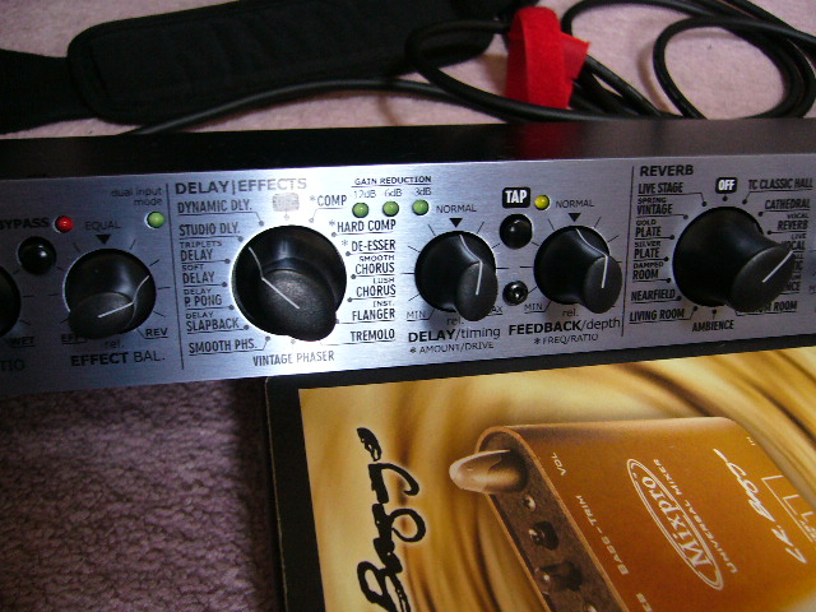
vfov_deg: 40.7
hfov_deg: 52.6
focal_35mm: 35
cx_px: 408
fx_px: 825
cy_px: 306
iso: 200
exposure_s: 1/13
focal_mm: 5.8
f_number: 2.8
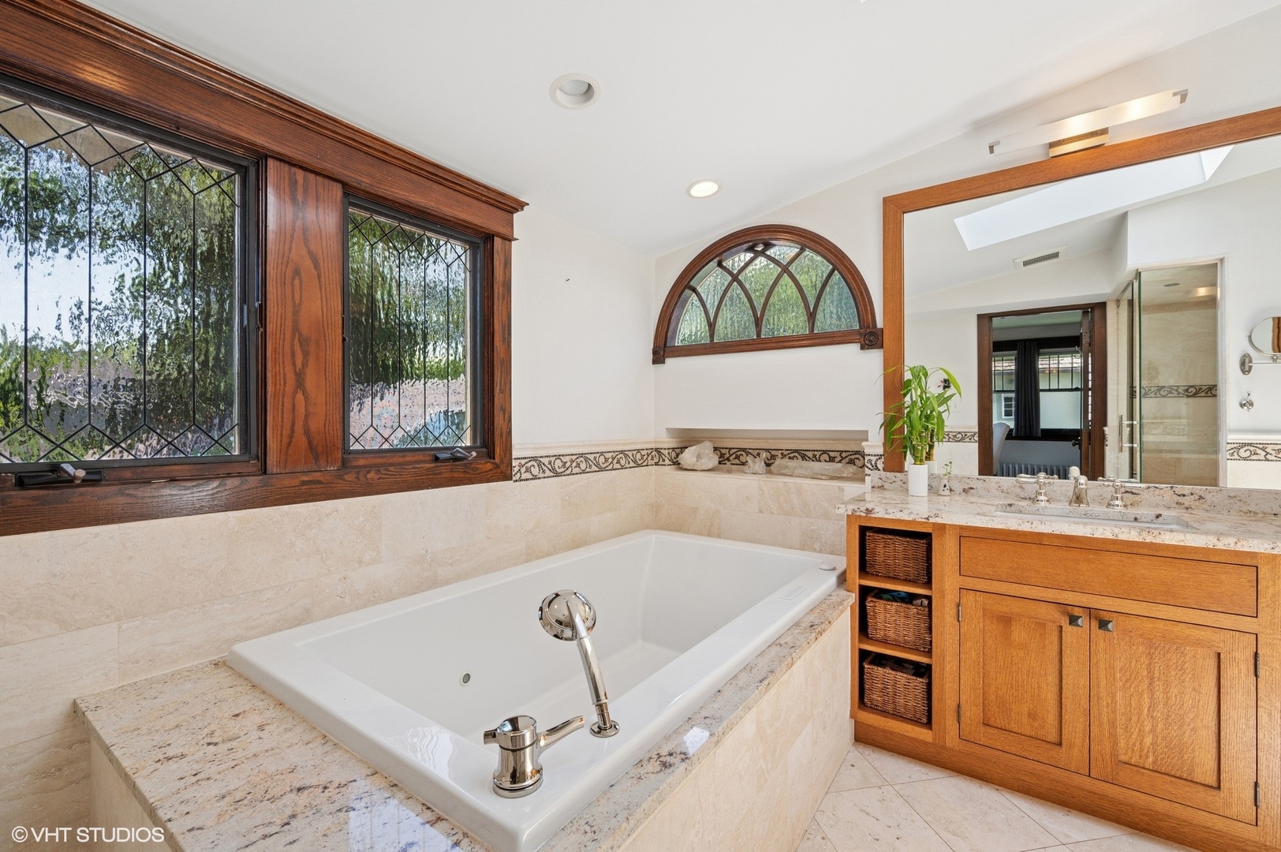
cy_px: 426
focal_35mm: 15
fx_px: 533
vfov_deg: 77.2
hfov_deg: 100.4
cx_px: 640
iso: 200
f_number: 9.5
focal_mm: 15
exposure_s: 1/30
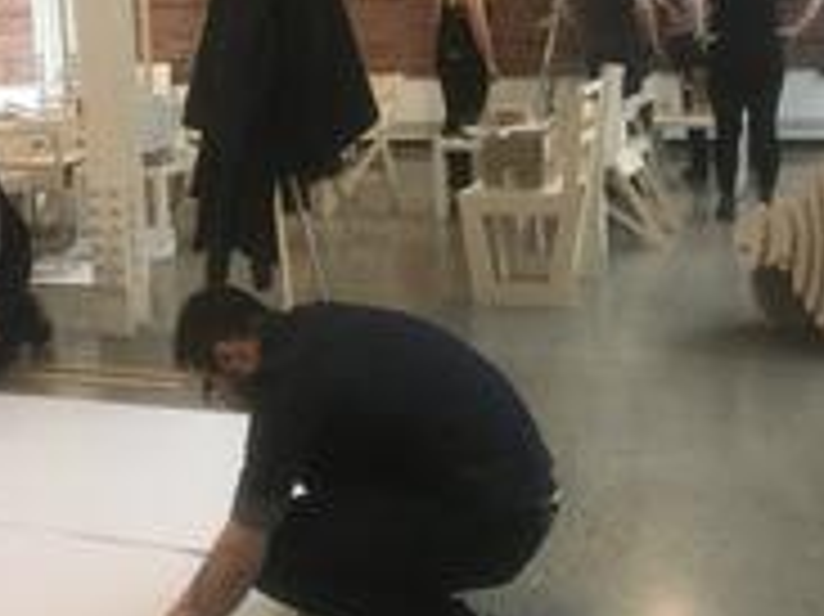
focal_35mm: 55
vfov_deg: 26.2
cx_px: 279
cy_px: 157
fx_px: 1308
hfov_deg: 34.7
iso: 32
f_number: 1.8
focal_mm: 3.99
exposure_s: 1/30
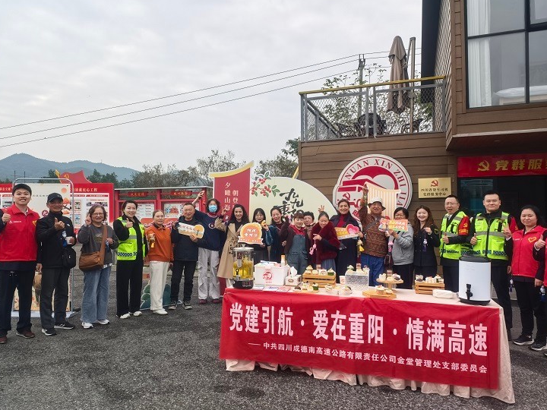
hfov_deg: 69.4
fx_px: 395
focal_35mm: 25
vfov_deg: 54.9
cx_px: 280
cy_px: 205
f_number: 4
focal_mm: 5.75
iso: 50
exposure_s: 1/321
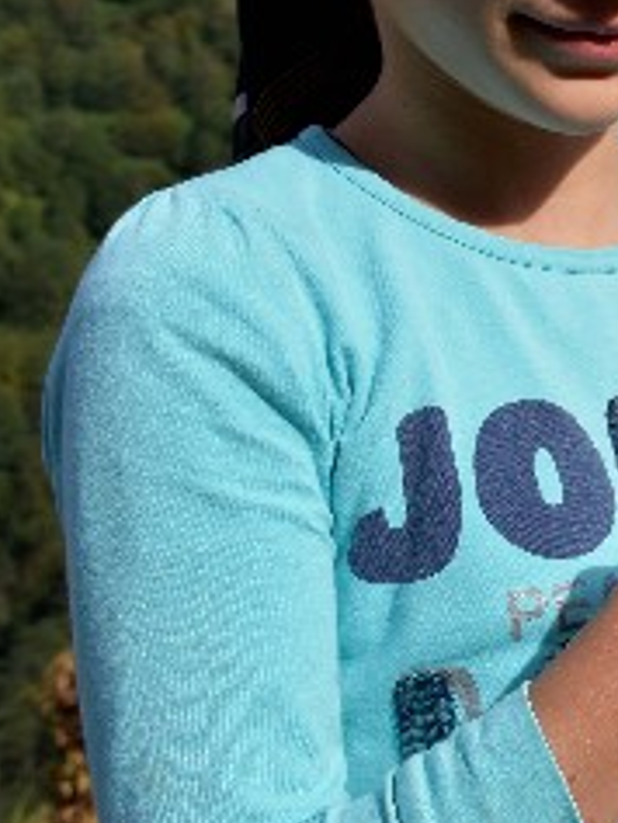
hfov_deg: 14.0
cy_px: 151
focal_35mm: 98
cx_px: 983
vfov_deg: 19.8
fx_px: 2331
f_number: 8
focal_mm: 24
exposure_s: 1/500
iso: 250
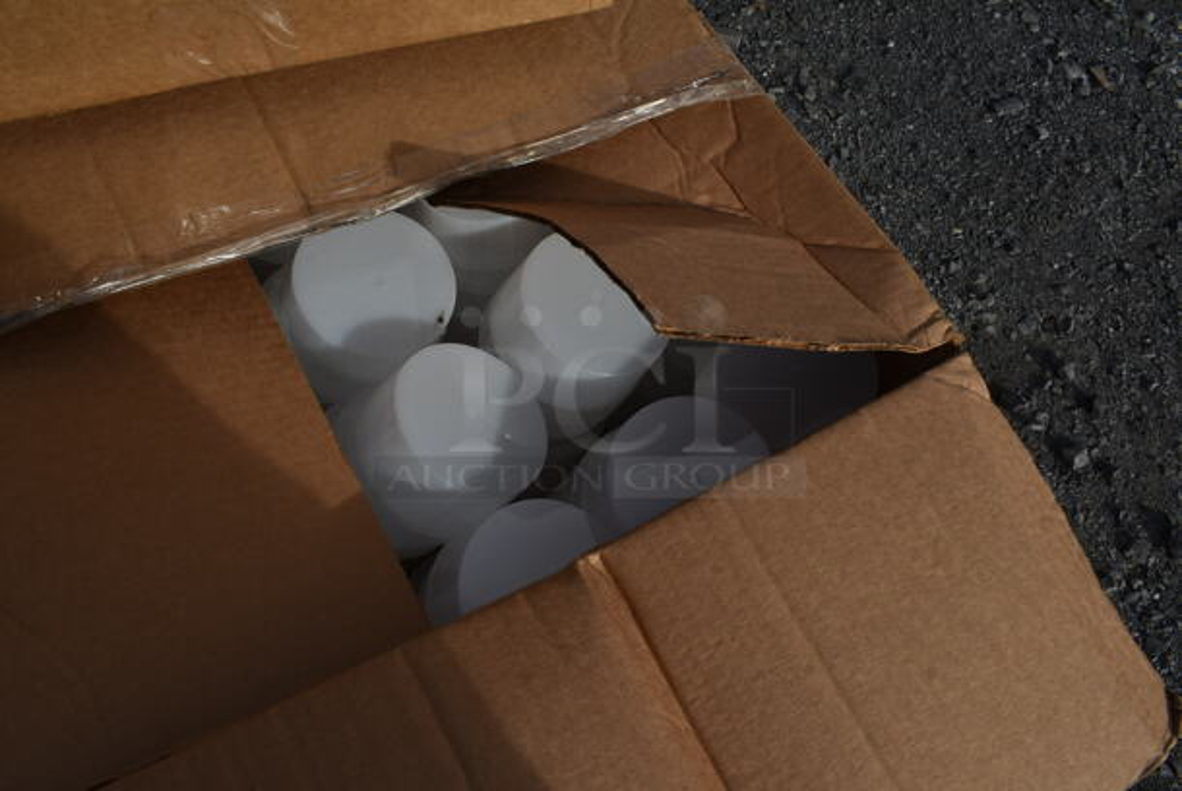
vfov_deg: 48.0
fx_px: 887
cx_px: 591
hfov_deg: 67.3
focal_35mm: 27
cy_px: 396
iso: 100
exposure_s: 1/160
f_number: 18
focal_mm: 18
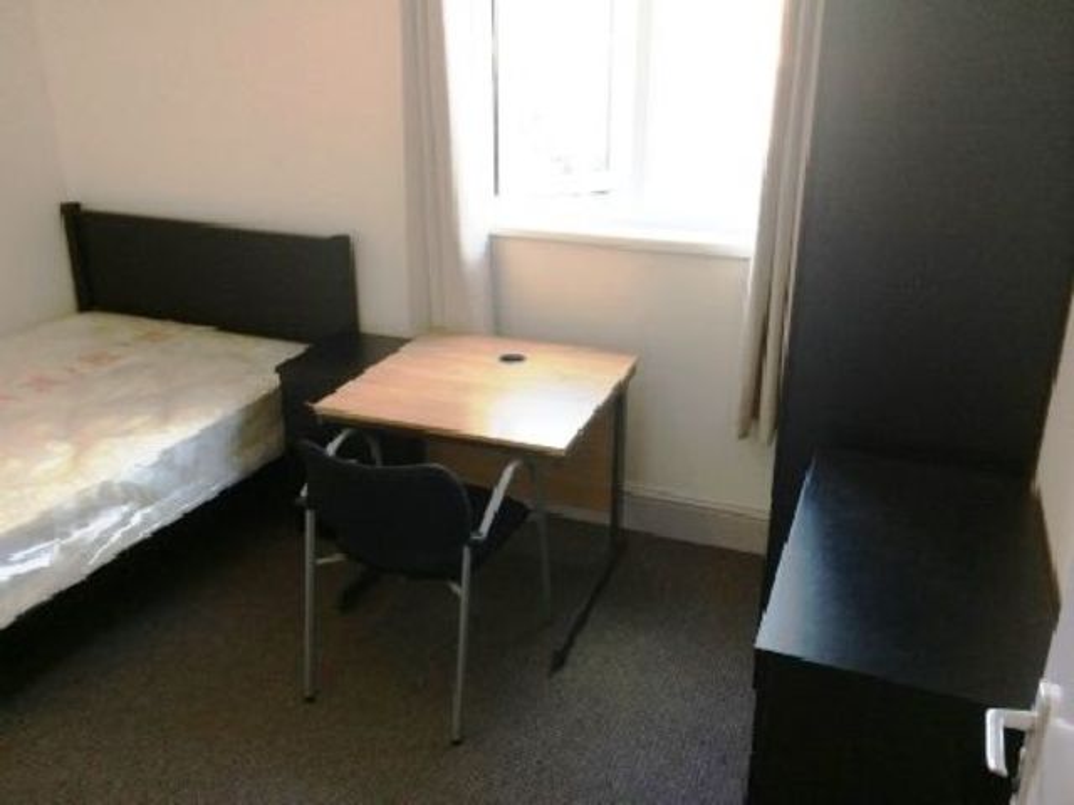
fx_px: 931
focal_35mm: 30
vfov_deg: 46.8
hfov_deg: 60.0
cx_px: 537
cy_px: 402
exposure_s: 1/30
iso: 64
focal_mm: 4.12
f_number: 2.2
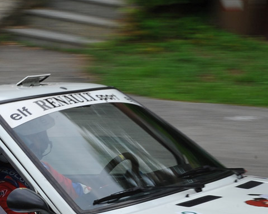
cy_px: 315
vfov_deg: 8.9
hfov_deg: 11.4
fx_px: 1339
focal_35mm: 169
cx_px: 62
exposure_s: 1/80
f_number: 18
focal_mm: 48
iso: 320
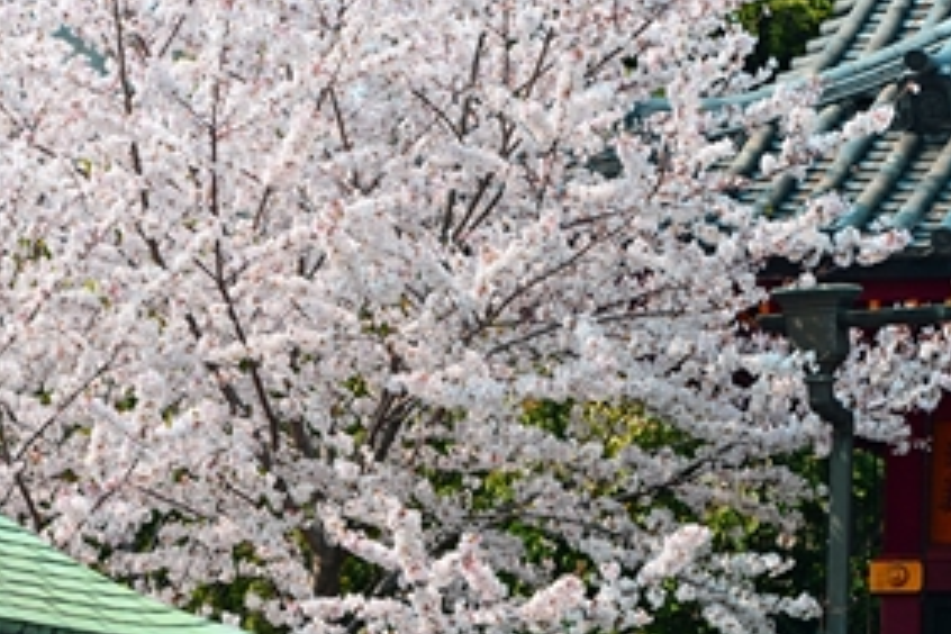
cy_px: 393
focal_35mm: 213
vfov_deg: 6.4
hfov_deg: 9.7
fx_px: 5626
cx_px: 590
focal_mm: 150
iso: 200
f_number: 8
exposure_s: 1/250
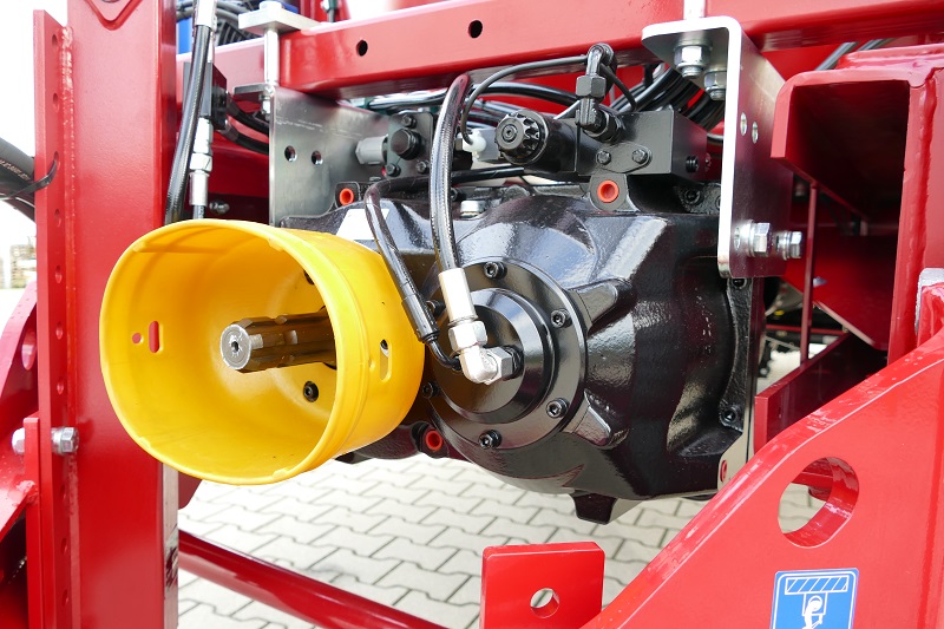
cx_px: 472
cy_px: 314
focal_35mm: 28
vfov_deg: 46.4
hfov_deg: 65.5
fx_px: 734
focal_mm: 10.11
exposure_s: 1/80
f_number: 2.9
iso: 250
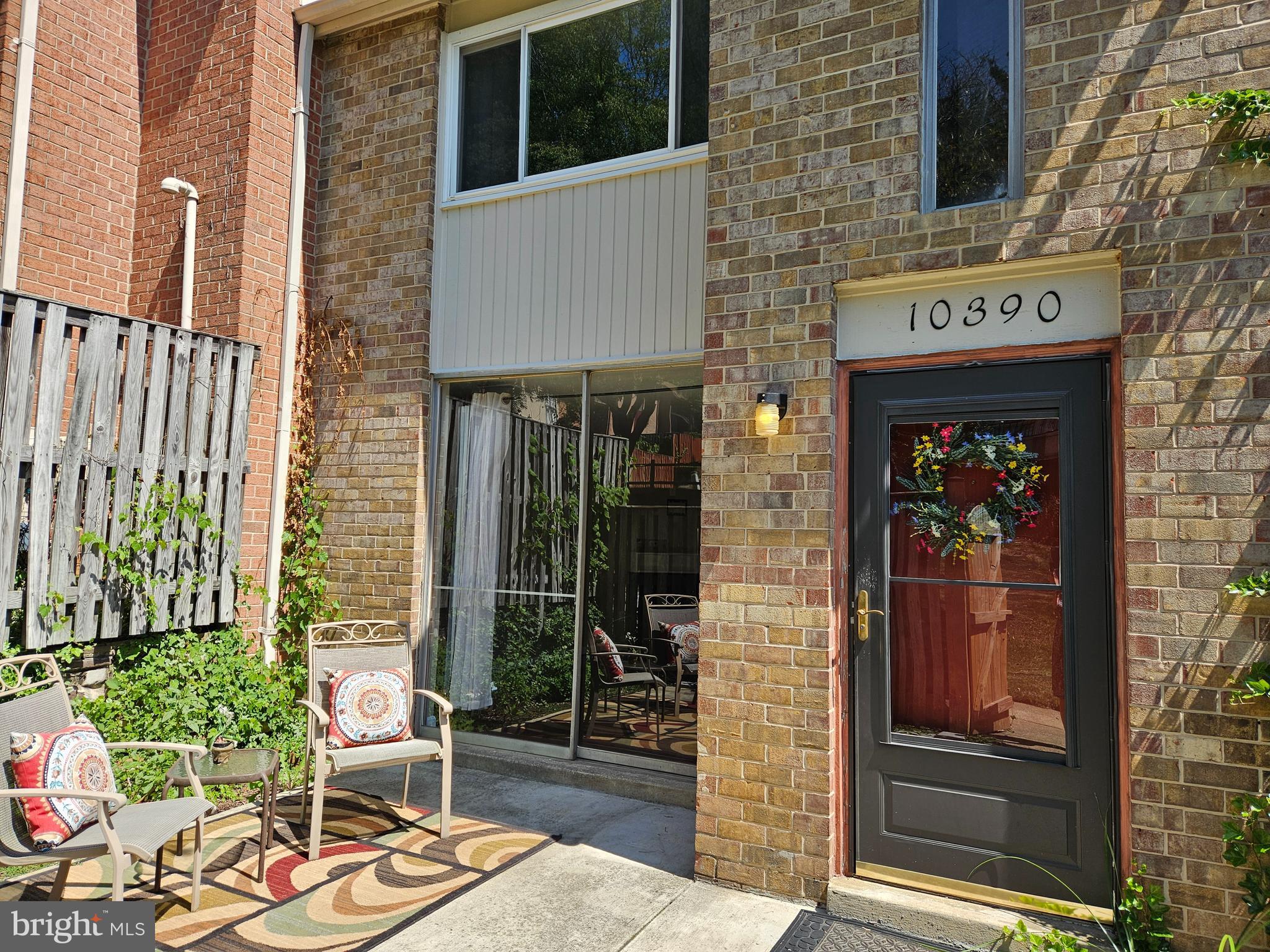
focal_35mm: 23
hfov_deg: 73.9
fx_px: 844
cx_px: 635
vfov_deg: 58.9
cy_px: 476
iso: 25
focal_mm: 5.4
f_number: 1.8
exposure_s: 1/934
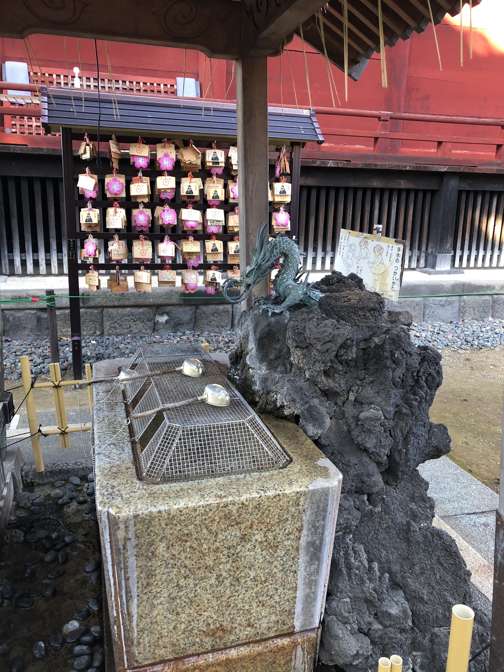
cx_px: 252
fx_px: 544
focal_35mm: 28
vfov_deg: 63.4
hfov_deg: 49.7
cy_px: 336
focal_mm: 3.99
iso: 25
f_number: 1.8
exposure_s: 1/30
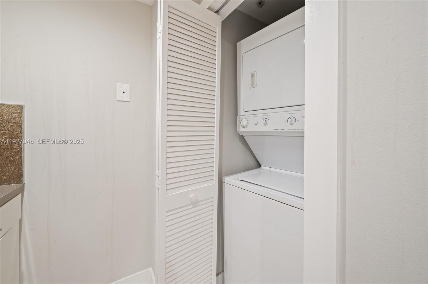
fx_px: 166
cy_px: 142
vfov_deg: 81.1
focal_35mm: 14
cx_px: 214
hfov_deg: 104.3
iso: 200
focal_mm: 14
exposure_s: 1/1.67
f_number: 8
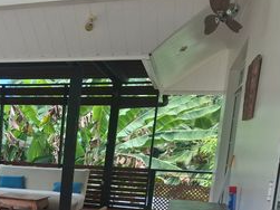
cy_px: 219
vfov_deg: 25.0
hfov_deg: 30.7
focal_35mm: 55
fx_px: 445
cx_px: -37
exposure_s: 1/911
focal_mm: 5.54
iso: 50
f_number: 1.8
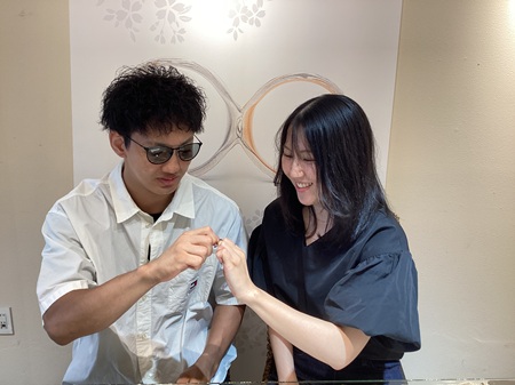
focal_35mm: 31
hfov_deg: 58.4
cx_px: 258
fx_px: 461
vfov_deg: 45.4
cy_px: 192
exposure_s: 1/60
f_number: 2.4
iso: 64
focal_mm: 3.3
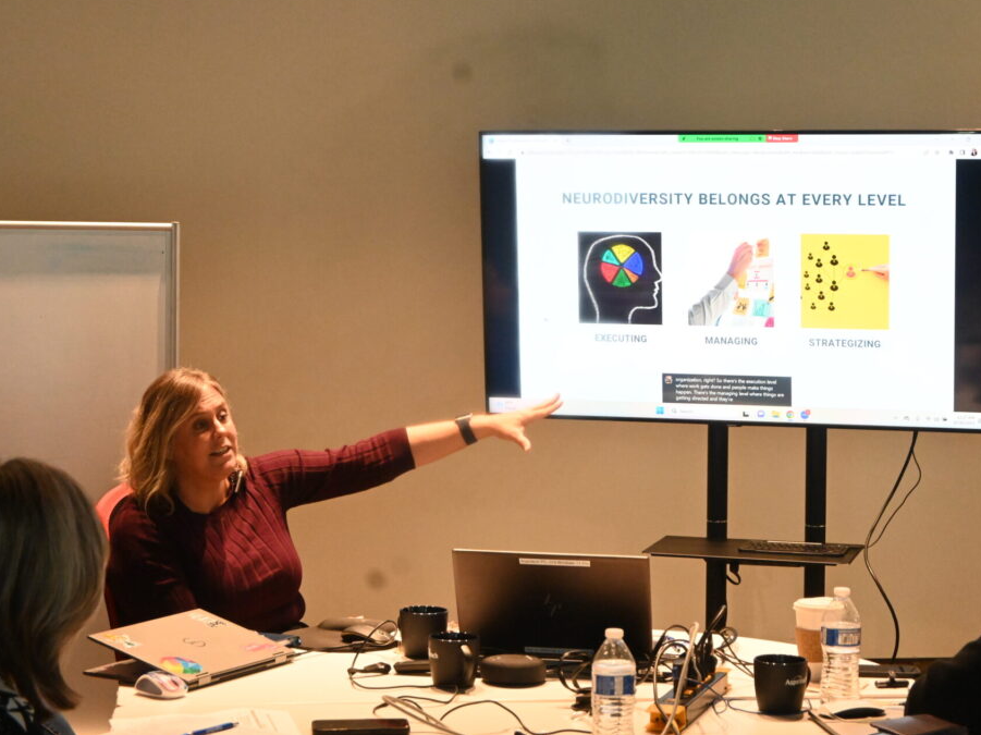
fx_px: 2323
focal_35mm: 82
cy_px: 364
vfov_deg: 18.0
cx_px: 499
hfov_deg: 23.8
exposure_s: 1/60
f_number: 6.3
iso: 5000
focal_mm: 50
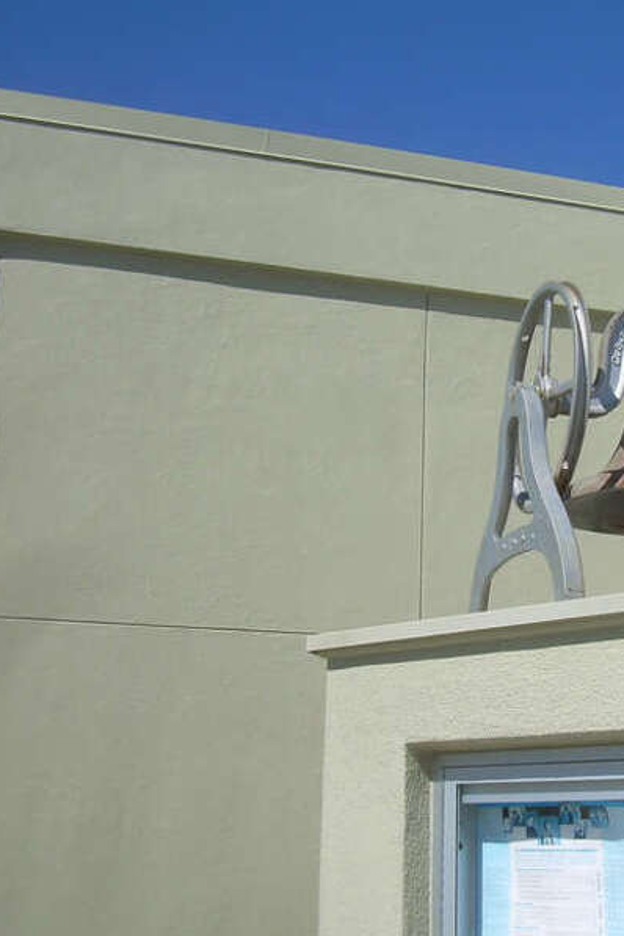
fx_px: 1378
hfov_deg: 24.9
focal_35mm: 53
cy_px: 469
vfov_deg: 37.5
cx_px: 533
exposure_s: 1/594
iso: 50
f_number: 4.6
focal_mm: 6.3
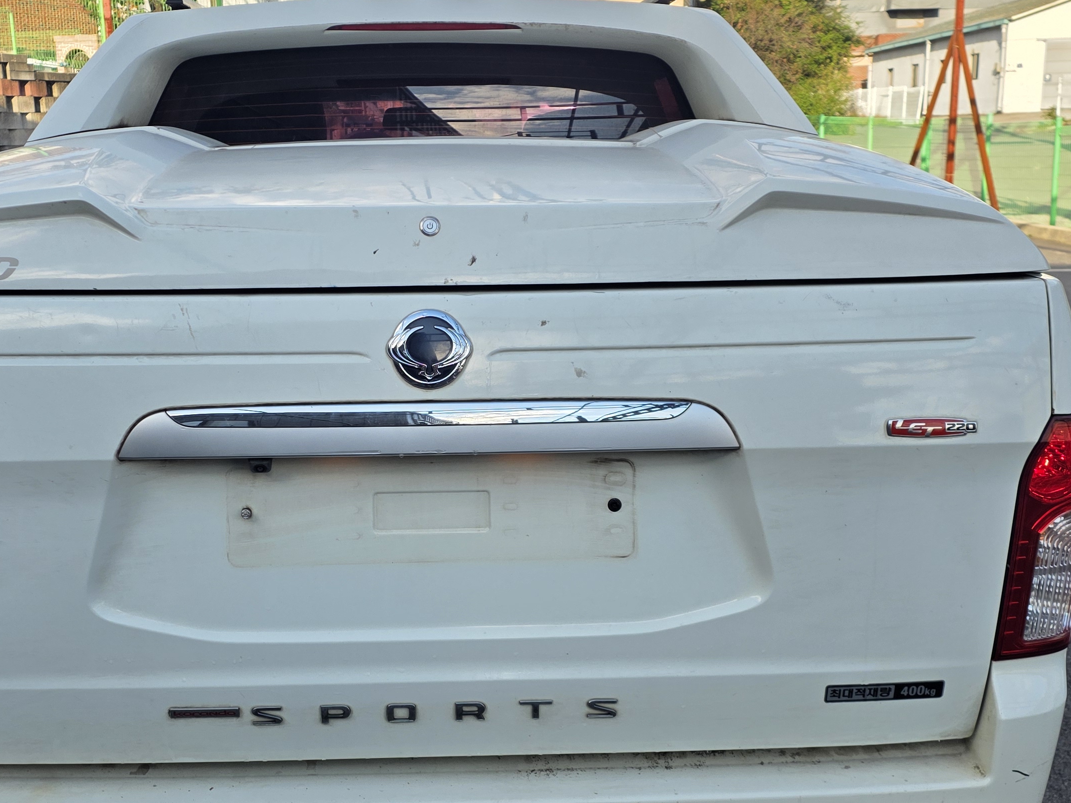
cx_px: 451
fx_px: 1330
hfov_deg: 43.7
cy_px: 435
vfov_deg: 33.6
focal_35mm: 43
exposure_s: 1/3363
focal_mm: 6.3
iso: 80
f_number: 1.7
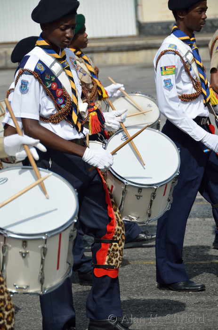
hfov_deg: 8.7
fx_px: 1438
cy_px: 165
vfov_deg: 13.1
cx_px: 109
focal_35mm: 158
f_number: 5.3
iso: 125
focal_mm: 105
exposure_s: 1/800
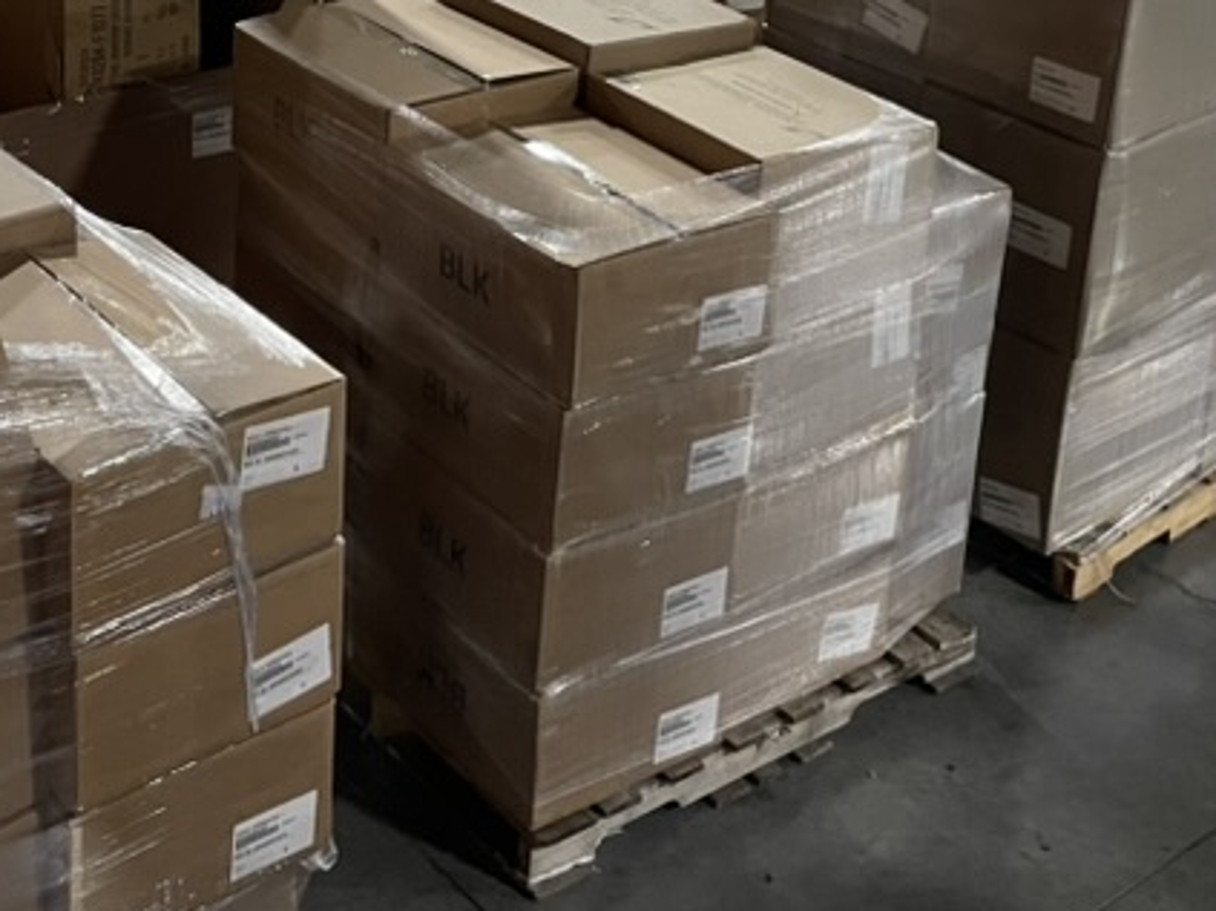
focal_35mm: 63
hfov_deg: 30.5
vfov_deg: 21.8
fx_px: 2212
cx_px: 423
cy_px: -138
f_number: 1.6
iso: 400
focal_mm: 4.2
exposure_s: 1/40
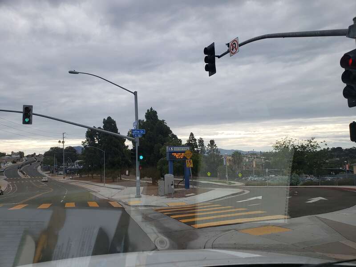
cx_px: 178
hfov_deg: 67.3
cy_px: 134
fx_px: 267
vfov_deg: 53.1
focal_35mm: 26
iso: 50
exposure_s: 1/699
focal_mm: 4.3
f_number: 2.4
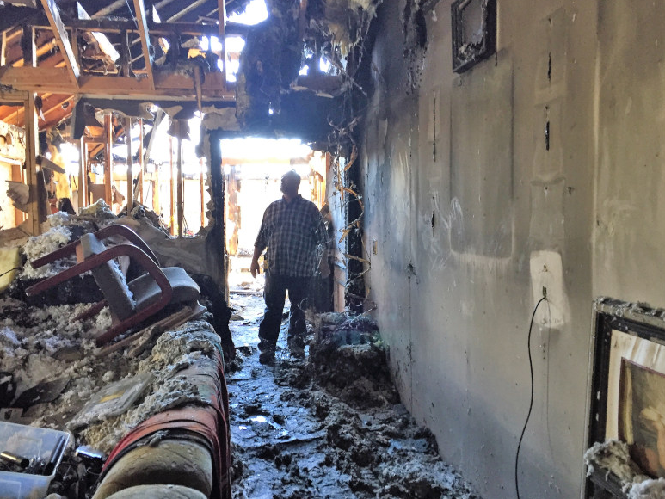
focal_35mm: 30
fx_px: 576
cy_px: 245
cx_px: 323
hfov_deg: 59.9
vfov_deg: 46.8
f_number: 2.2
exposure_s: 1/30
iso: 125
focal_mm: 4.15
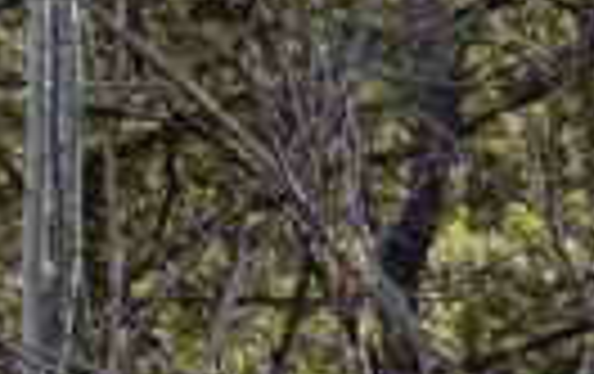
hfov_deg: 8.3
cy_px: 874
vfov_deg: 5.5
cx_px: 1472
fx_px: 3746
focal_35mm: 231
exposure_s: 1/1410
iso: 100
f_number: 1.78
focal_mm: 6.76
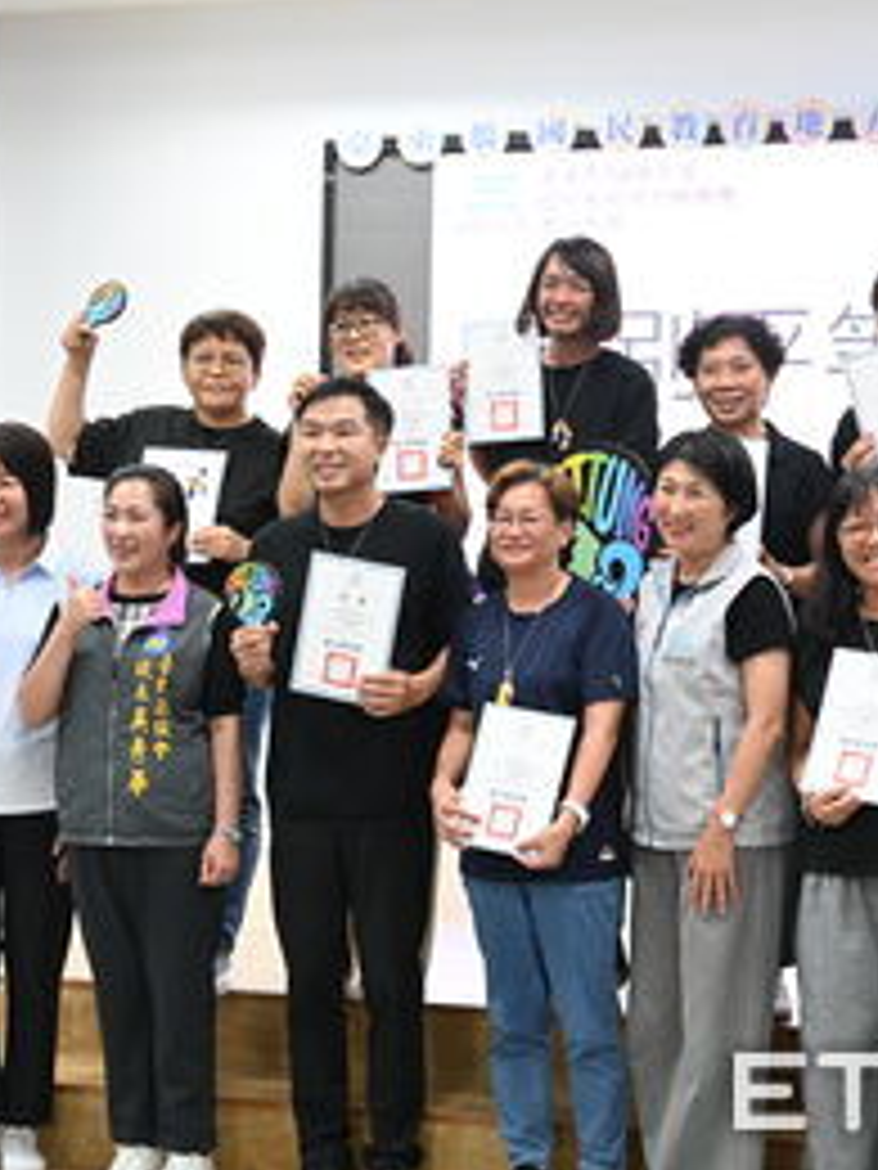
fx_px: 2097
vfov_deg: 31.2
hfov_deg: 23.4
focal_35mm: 62
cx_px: 653
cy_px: 585
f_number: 5.3
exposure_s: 1/80
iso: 3200
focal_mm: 42
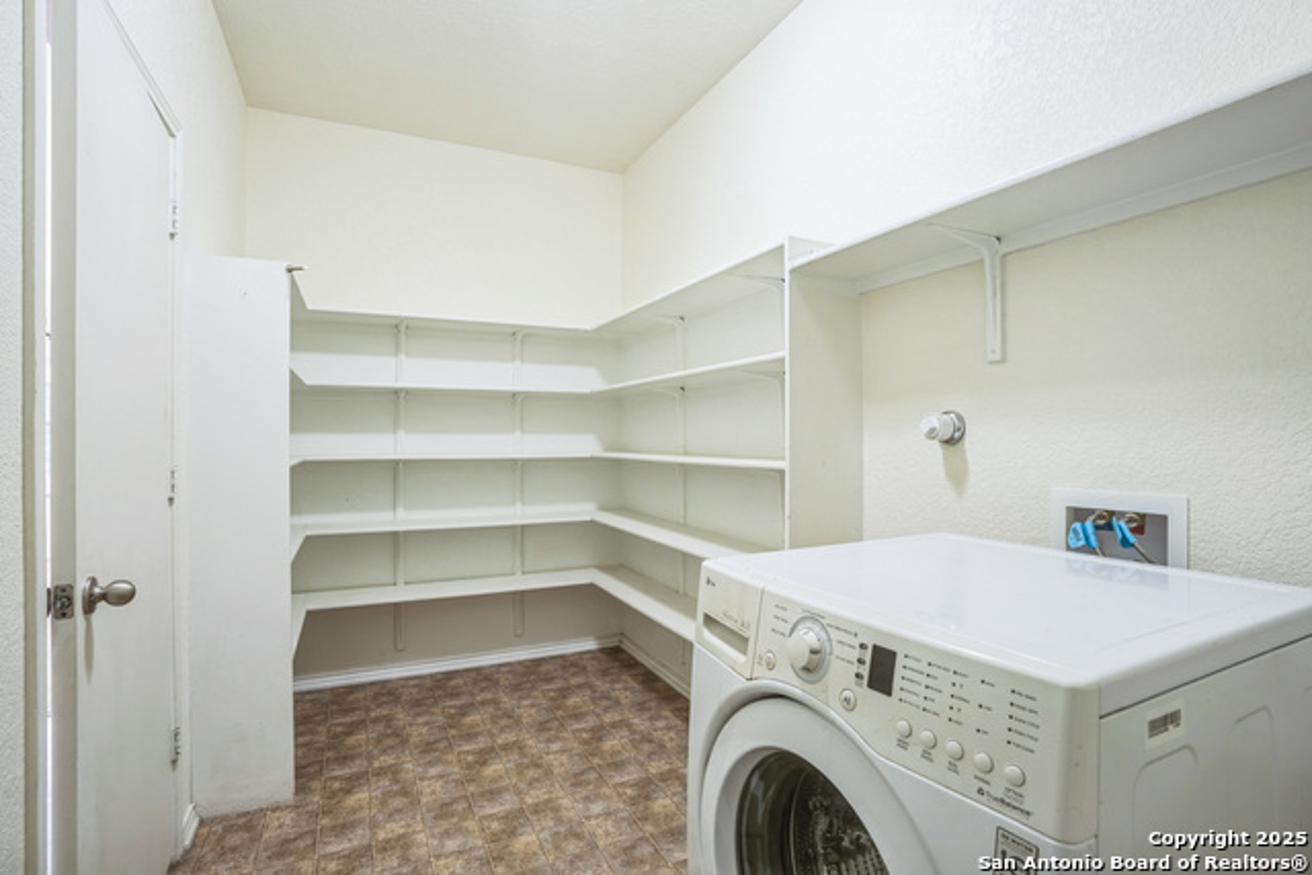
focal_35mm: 17
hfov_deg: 93.3
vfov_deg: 70.5
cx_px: 656
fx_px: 620
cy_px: 438
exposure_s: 1/6
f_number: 8
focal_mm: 17
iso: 320
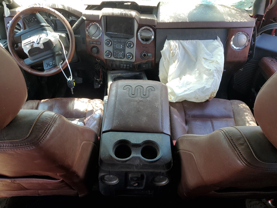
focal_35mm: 26
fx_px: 208
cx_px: 138
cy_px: 104
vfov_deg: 53.1
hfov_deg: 67.3
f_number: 1.5
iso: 50
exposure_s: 1/204
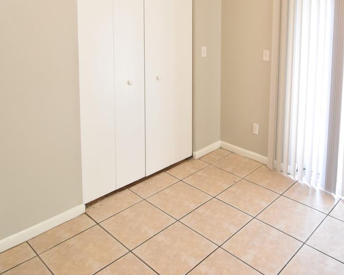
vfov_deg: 45.2
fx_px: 305
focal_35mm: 30
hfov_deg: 57.7
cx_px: 224
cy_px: 42
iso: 800
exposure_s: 1/30
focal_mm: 10
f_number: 3.5
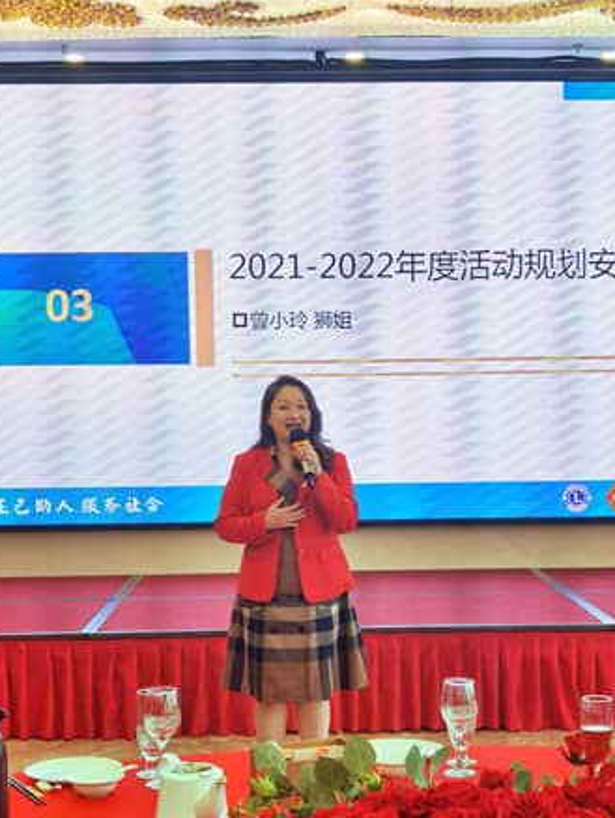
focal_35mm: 62
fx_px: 1467
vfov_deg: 31.1
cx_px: 346
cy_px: 494
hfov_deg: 23.7
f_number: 1.9
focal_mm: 6.71
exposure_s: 1/354
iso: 50
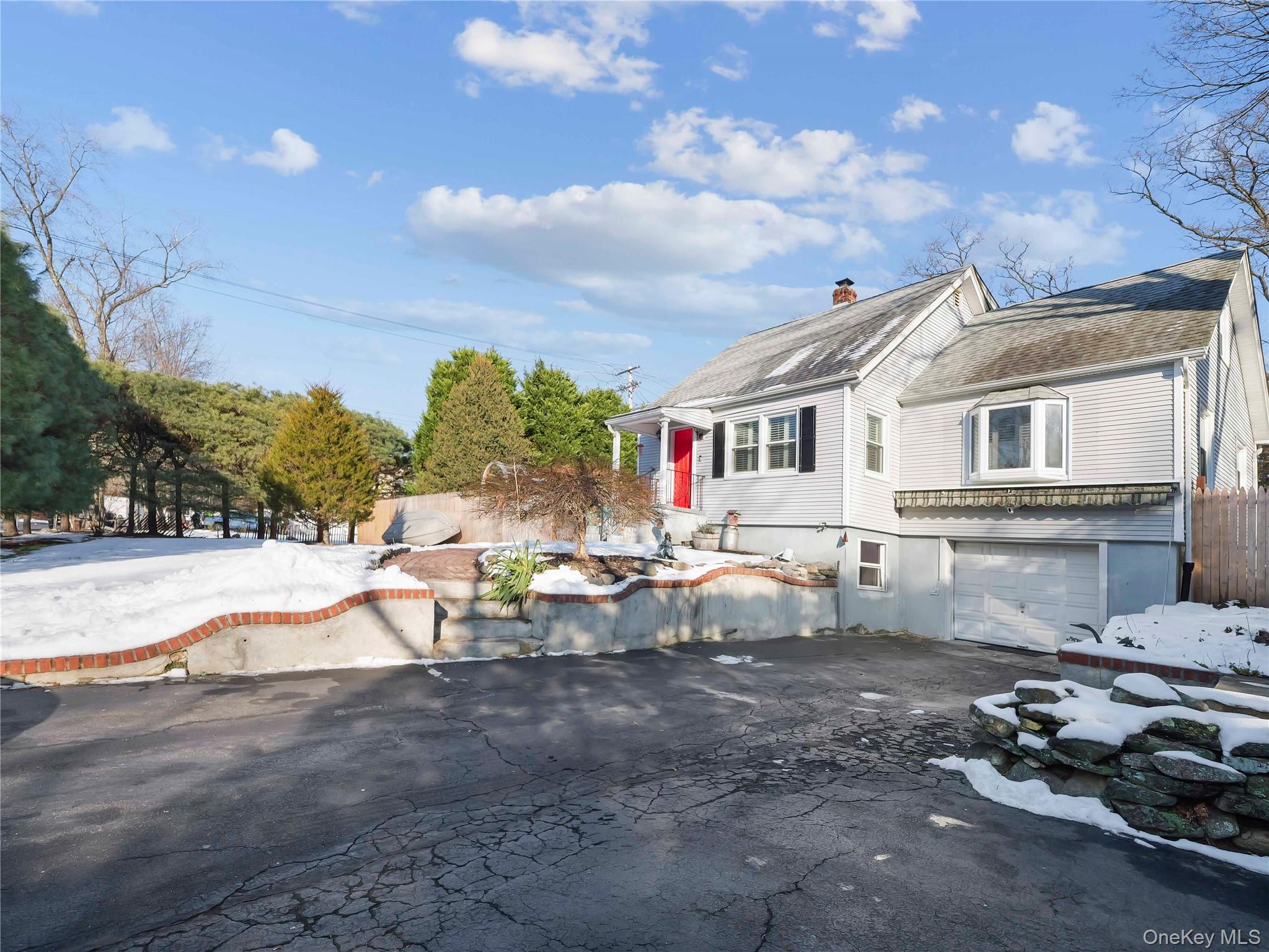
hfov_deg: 102.1
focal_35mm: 14
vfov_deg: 85.7
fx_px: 513
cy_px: 476
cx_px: 634
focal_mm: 7
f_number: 3.2
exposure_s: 1/500
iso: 160
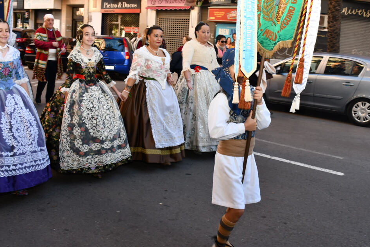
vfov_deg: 35.0
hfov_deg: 50.6
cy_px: 101
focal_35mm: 38
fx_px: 391
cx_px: 207
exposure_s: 1/100
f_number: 5
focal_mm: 20
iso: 200
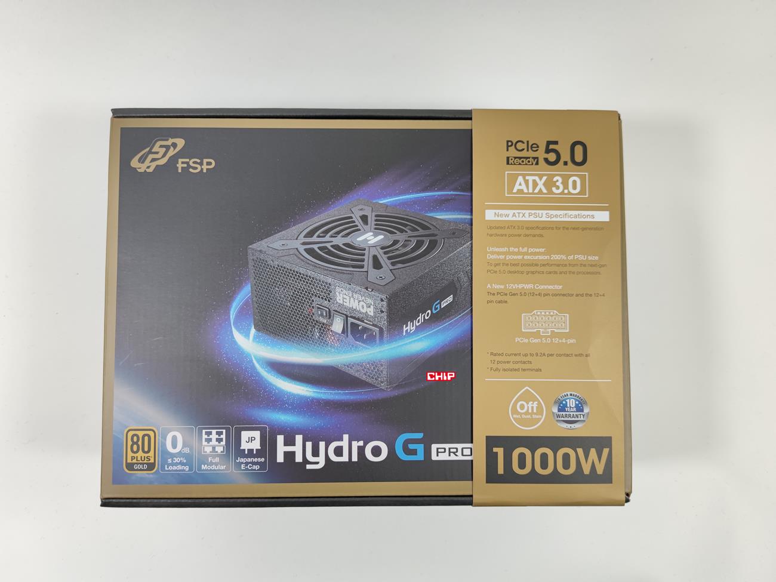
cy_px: 291
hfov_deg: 69.4
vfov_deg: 54.9
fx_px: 560
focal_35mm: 25
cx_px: 388
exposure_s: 1/100
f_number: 1.85
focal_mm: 6.78
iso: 84
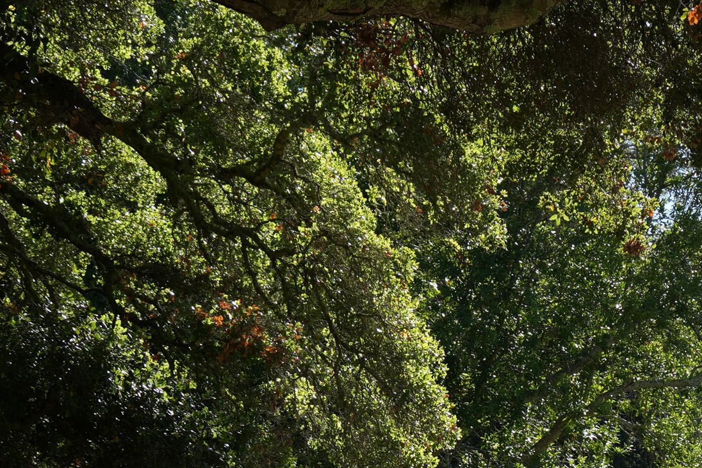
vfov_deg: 6.8
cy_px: 780
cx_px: 801
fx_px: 3842
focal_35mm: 197
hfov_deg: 10.3
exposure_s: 1/320
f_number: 4.5
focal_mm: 50
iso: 125
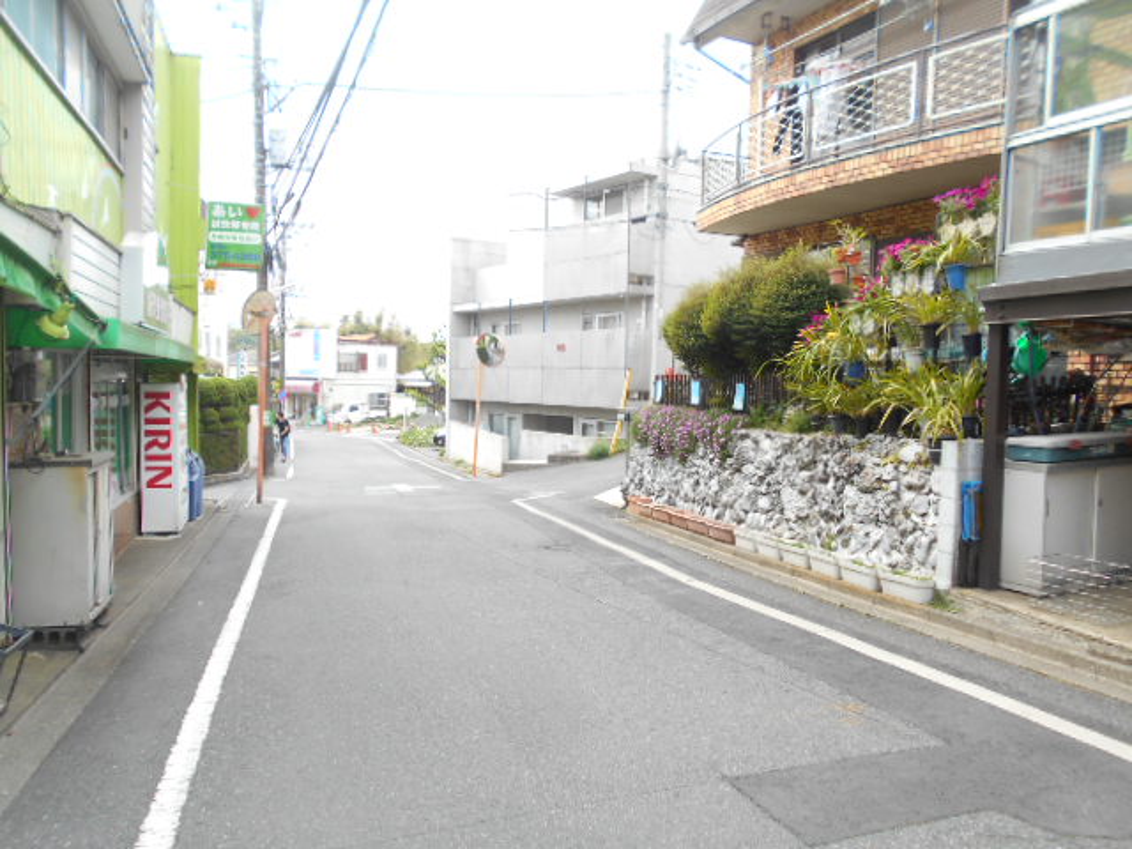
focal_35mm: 26
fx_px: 850
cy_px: 424
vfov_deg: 53.1
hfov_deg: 67.3
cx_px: 566
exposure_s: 1/160
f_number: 3.2
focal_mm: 4.6
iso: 80
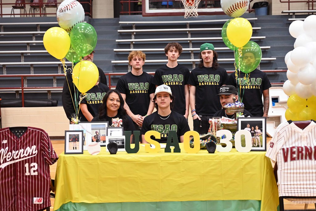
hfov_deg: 40.3
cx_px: 158
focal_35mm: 49
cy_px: 106
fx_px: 430
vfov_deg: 27.5
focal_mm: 49
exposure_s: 1/100
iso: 3200
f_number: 4
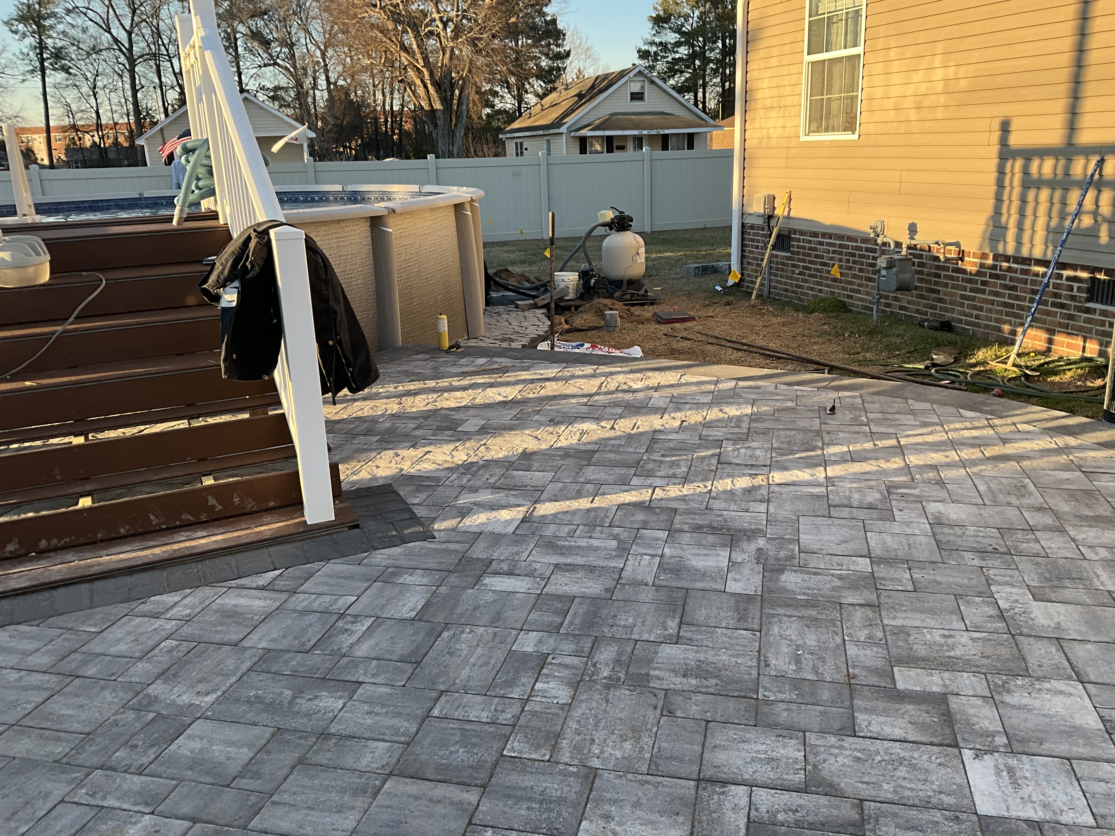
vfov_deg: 48.2
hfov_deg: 61.7
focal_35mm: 29
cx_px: 558
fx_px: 934
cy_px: 418
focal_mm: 3
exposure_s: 1/259
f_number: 1.8
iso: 25
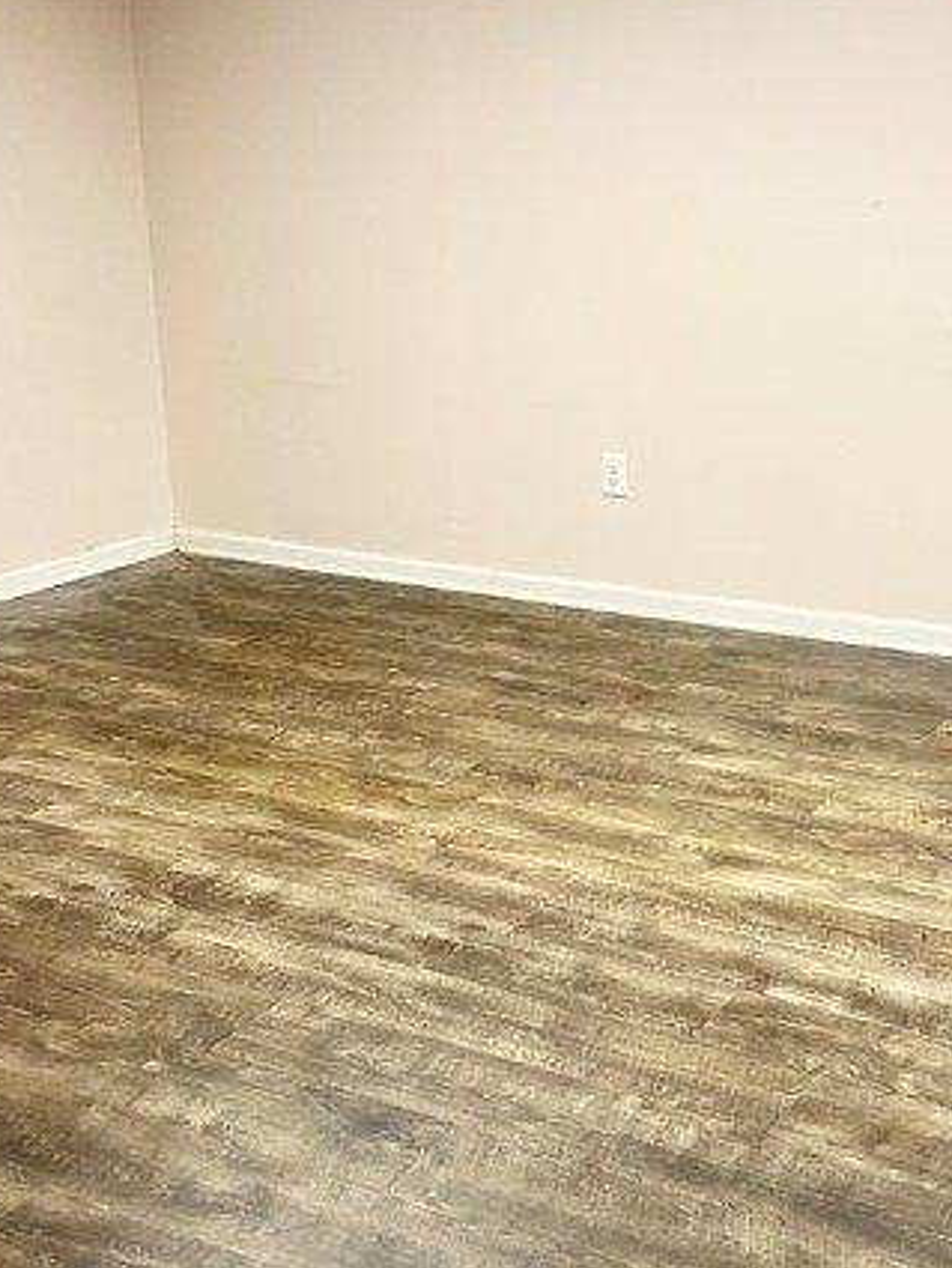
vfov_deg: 40.3
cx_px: 528
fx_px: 1723
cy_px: 722
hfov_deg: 30.9
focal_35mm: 47
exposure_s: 1/60
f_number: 1.5
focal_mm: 5.7
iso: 80
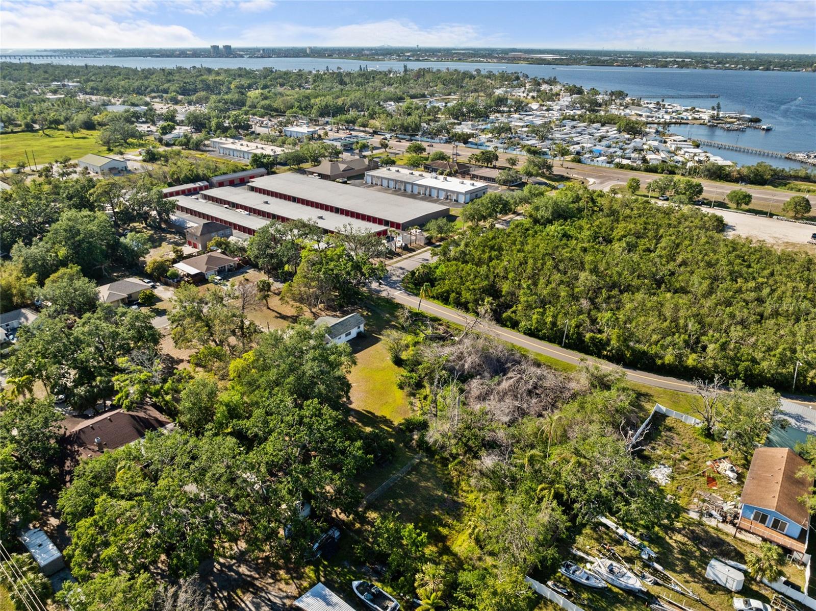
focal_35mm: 24
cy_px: 306
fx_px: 565
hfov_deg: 71.6
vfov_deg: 56.7
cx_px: 408
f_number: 2.8
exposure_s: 1/2000
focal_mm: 12.29
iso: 240
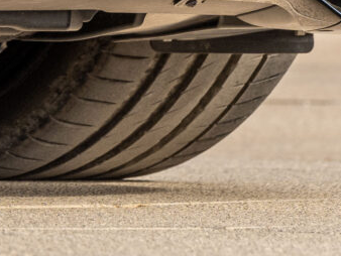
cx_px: -491
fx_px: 11475
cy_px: -553
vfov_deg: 1.3
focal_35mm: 1164
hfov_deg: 1.7
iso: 125
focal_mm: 160
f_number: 7.1
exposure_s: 1/80
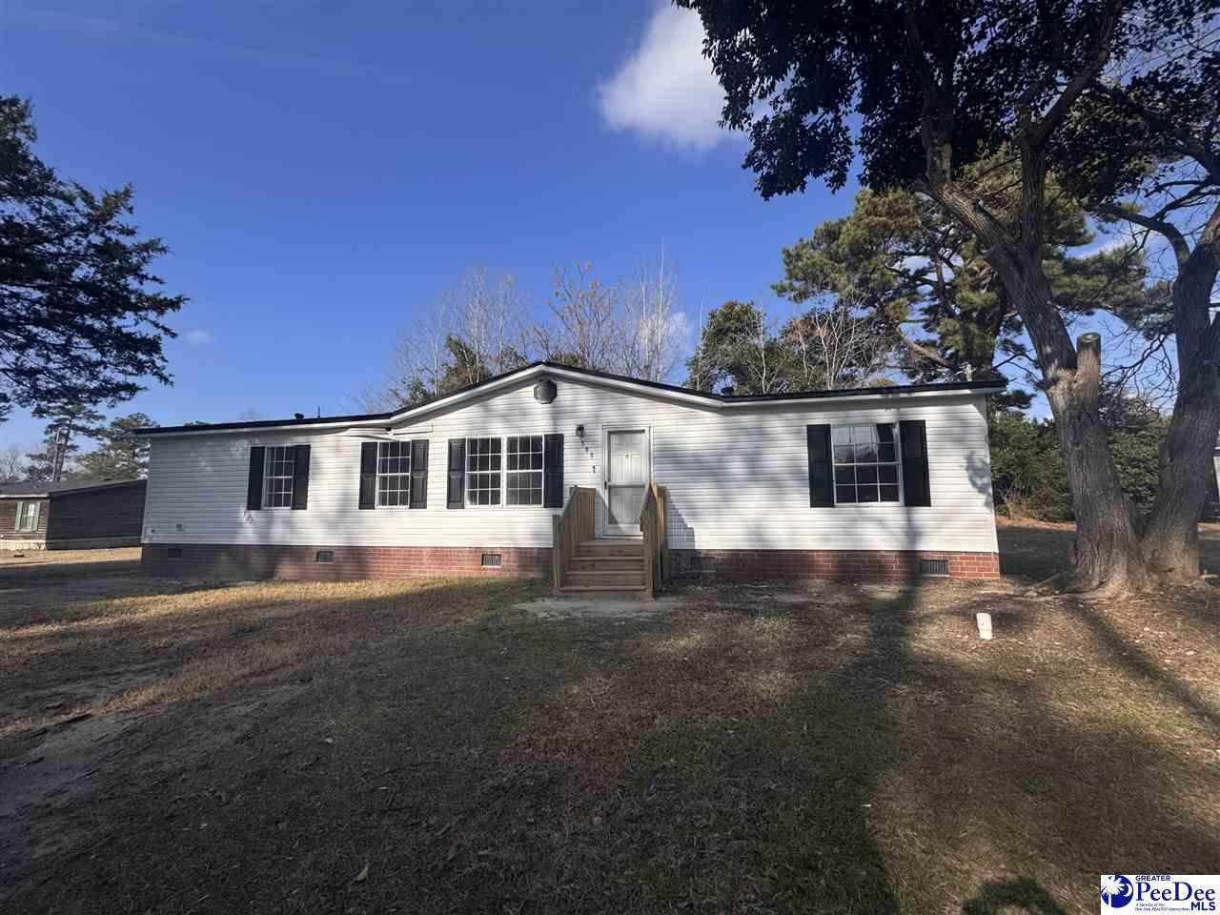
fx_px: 493
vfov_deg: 85.7
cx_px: 610
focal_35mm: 14
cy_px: 458
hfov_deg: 102.1
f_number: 2.2
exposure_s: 1/2674
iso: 40
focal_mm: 2.22
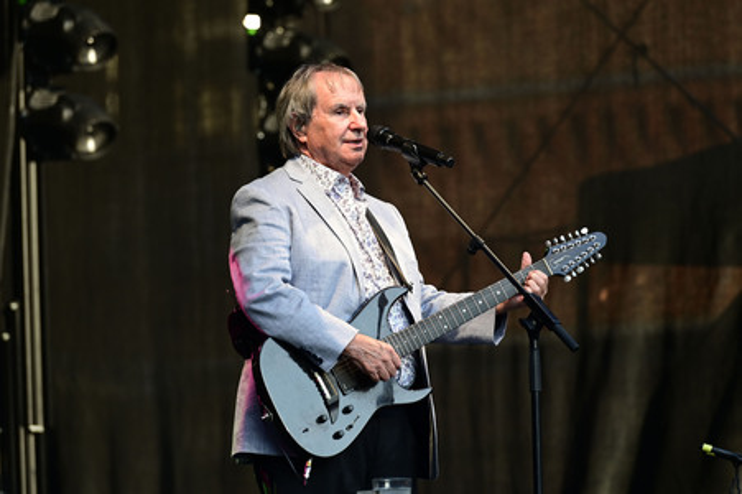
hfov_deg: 10.3
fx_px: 4119
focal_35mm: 200
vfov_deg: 6.9
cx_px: 371
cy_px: 247
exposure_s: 1/500
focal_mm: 200
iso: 320
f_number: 4.5
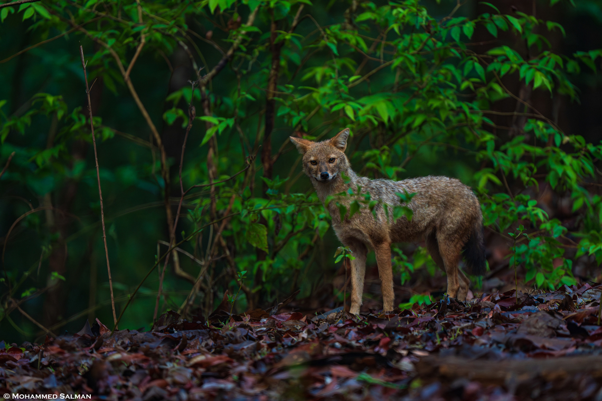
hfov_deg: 3.4
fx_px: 10033
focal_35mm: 600
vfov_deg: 2.3
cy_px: 200
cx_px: 301
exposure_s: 1/800
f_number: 4
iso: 1600
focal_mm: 600
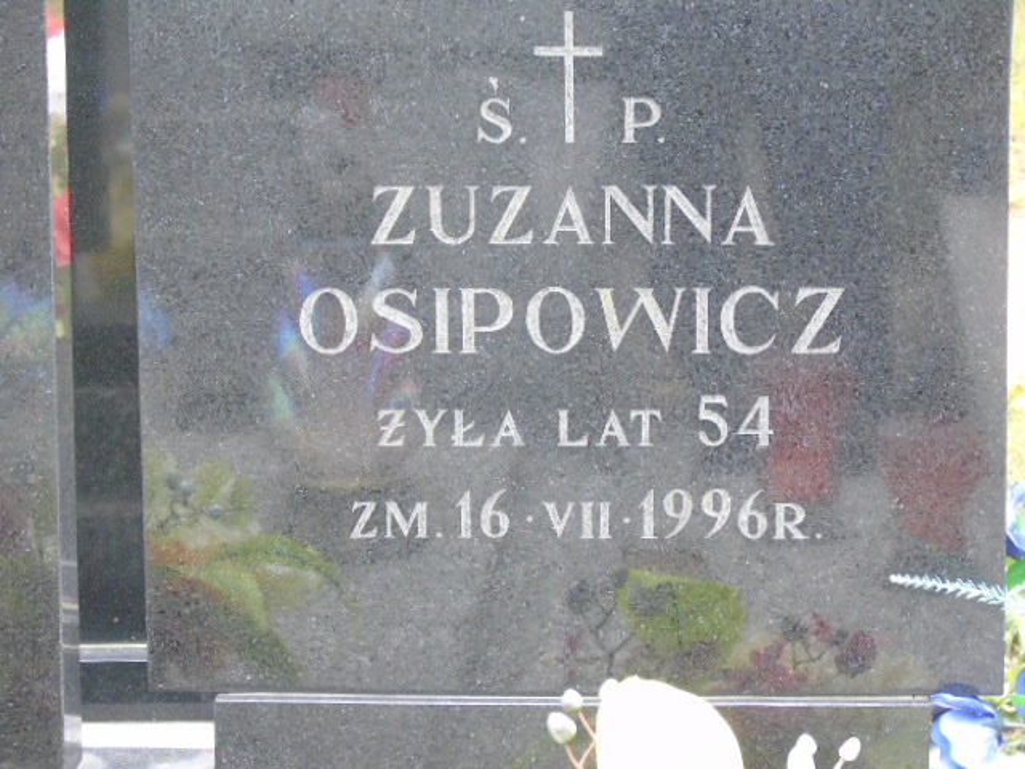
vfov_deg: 10.4
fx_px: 4205
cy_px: 384
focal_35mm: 142
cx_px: 512
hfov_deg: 13.9
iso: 500
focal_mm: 25
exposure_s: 1/60
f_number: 4.7
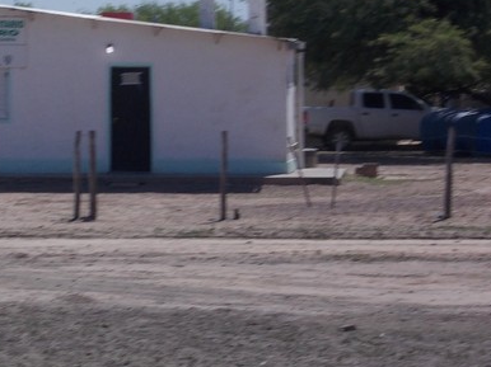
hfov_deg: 7.8
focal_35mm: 252
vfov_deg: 5.9
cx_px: 51
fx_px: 3572
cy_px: 109
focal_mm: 17.9
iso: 80
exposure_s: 1/125
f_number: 12.6
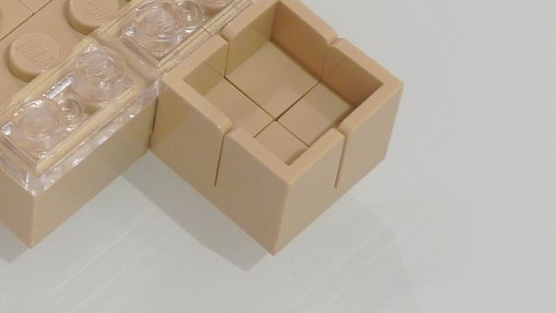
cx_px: -153
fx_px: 2817
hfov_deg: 11.0
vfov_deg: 6.4
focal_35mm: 191
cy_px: 37
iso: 80
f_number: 4.5
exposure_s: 1/2
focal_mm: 12.1
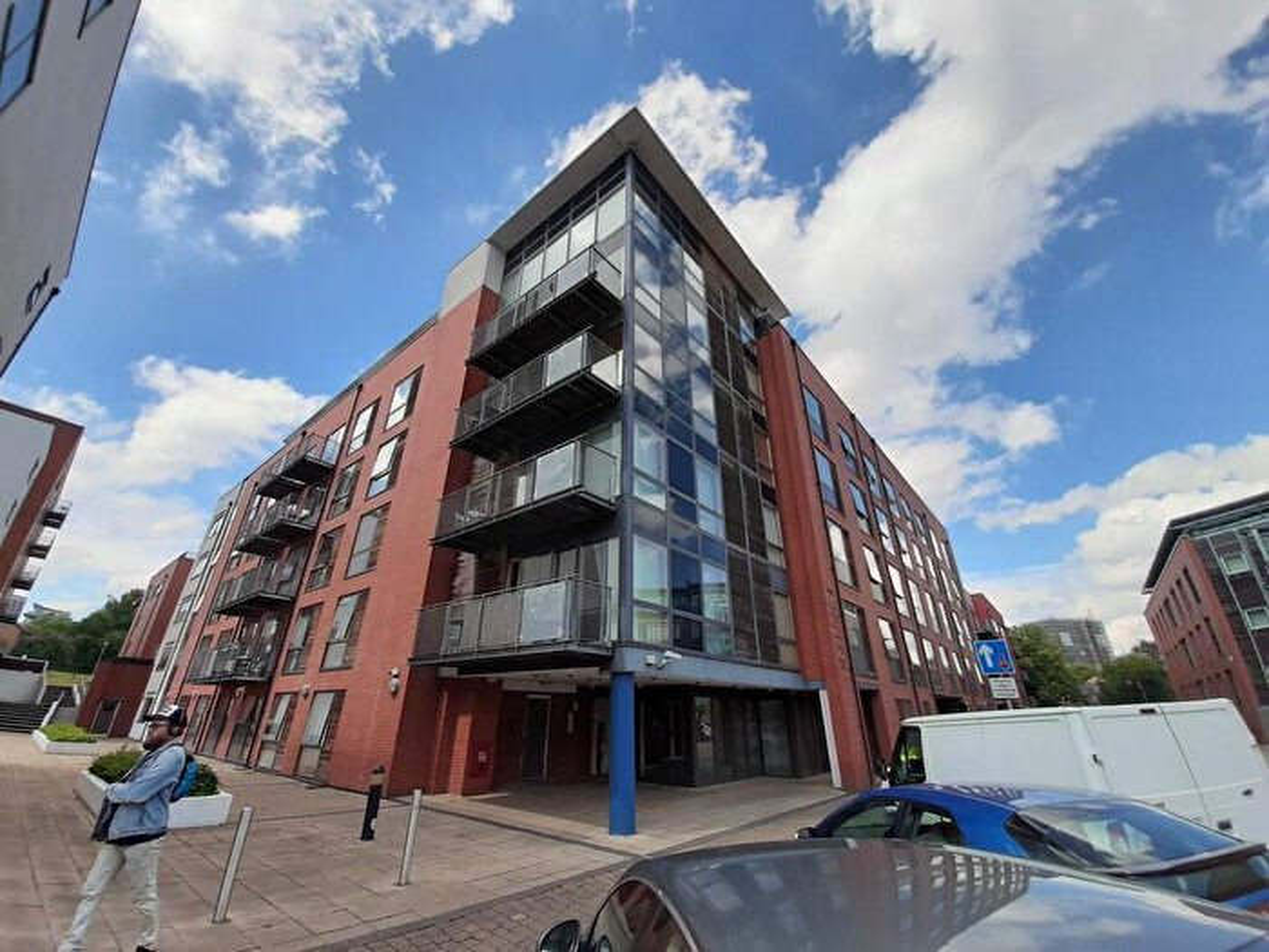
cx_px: 634
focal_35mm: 13
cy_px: 476
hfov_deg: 106.2
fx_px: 477
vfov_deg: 89.9
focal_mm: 1.42
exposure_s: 1/1220
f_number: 2.2
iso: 40
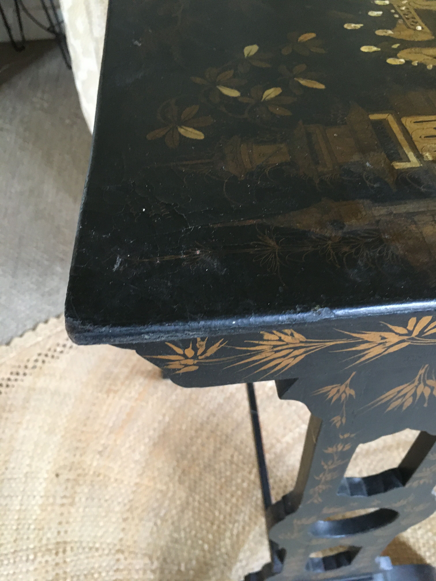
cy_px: 290
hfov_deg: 48.2
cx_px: 218
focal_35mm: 29
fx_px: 487
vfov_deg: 61.7
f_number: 2.2
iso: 200
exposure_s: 1/17
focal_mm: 4.15
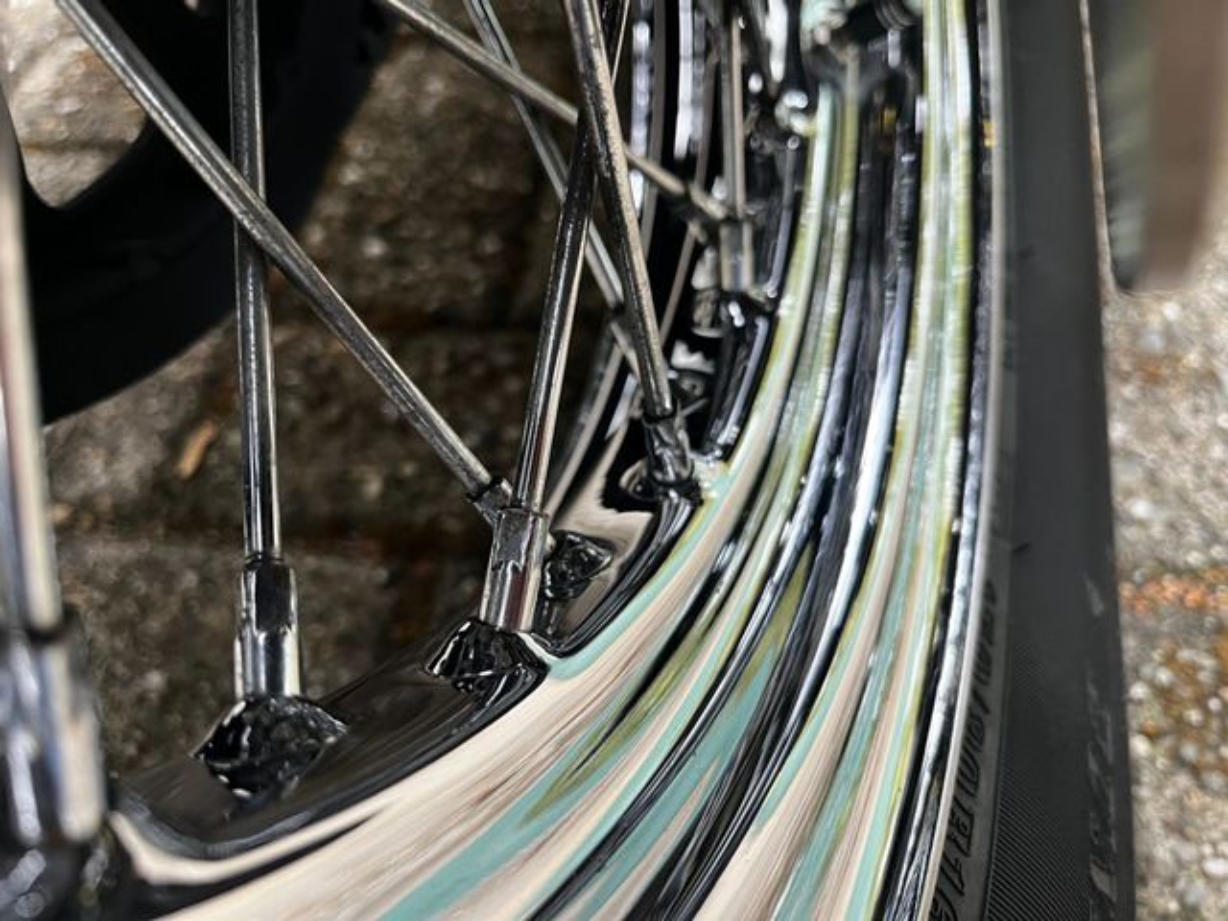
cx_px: 614
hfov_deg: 67.3
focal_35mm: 26
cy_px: 460
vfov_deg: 53.1
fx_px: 922
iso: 125
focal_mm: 5.1
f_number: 1.6
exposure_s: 1/60
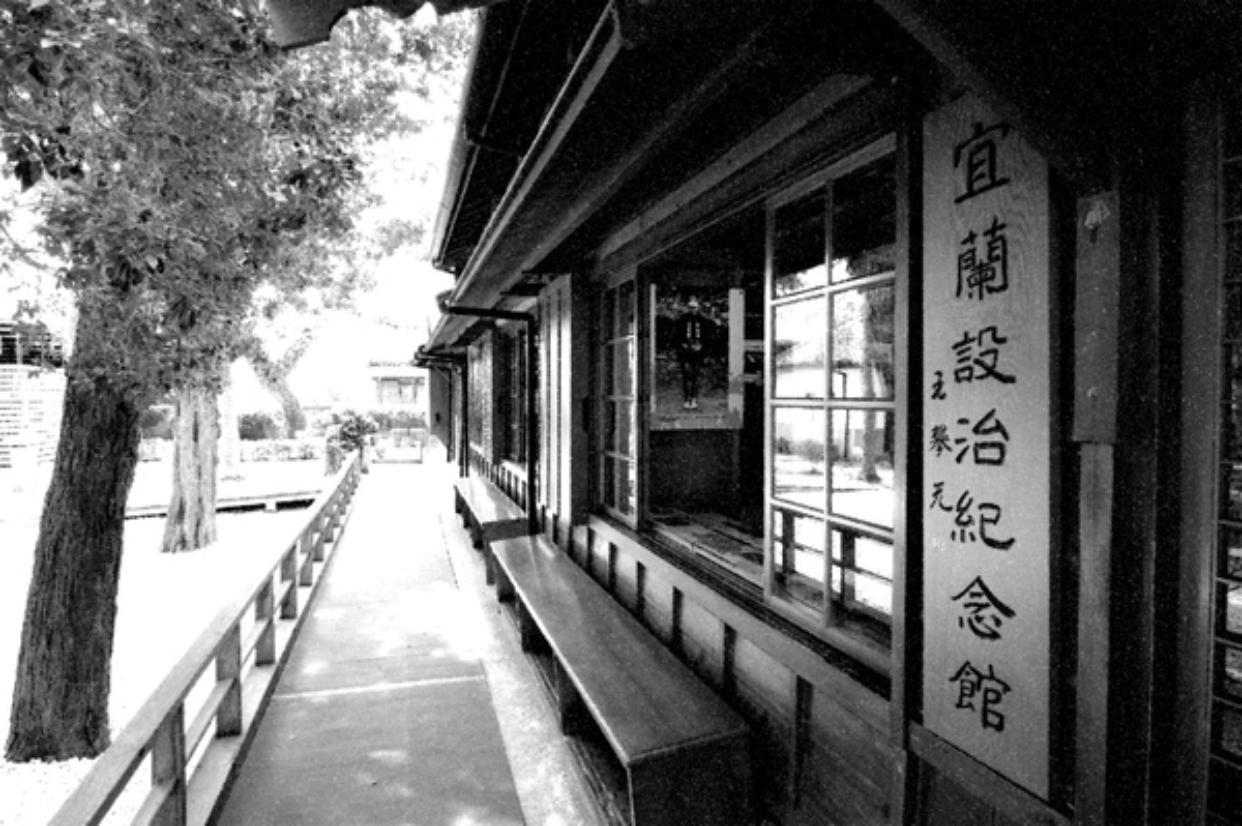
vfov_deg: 67.3
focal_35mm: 18
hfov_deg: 90.0
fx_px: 620
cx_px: 621
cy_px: 413
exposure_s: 1/13
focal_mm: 12
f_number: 8
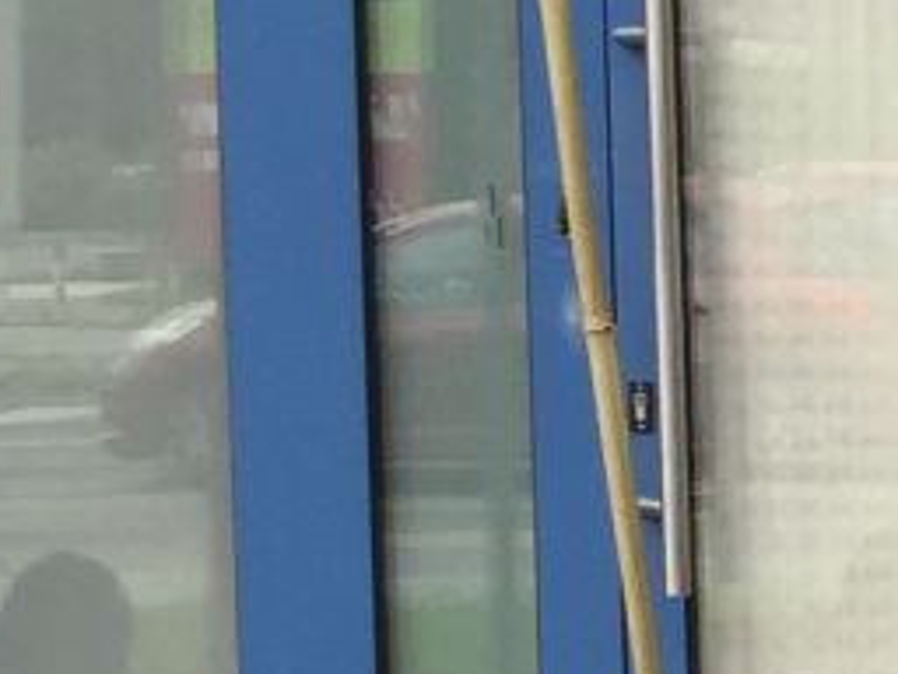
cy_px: 583
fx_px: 4695
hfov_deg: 9.0
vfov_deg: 8.2
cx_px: 2610
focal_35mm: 181
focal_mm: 4.15
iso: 32
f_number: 2.2
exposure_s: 1/384
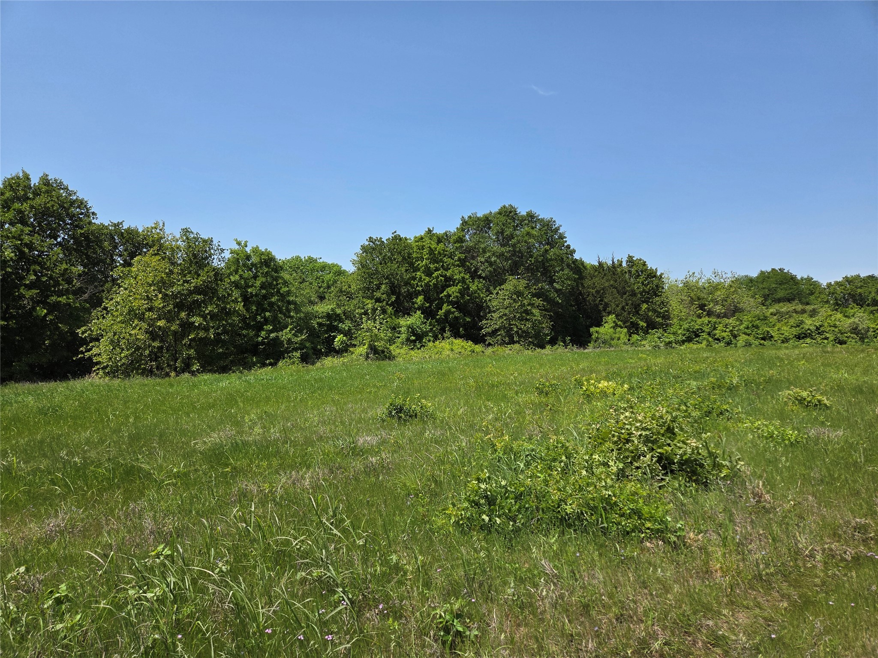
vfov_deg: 58.9
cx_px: 439
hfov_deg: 73.9
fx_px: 583
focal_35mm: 23
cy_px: 329
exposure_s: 1/6034
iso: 80
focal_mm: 5.4
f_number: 1.8
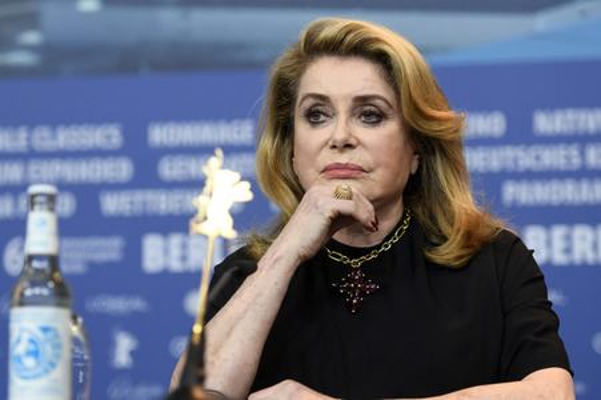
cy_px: 200
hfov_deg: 19.5
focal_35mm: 105
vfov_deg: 13.0
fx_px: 1752
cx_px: 300
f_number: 3.2
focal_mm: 105
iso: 1250
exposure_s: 1/320
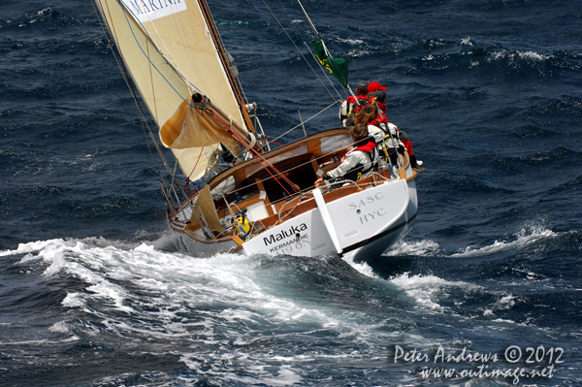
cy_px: 194
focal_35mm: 195
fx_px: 3150
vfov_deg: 7.0
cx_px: 291
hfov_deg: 10.6
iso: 400
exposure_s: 1/1000
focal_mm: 130
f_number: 8
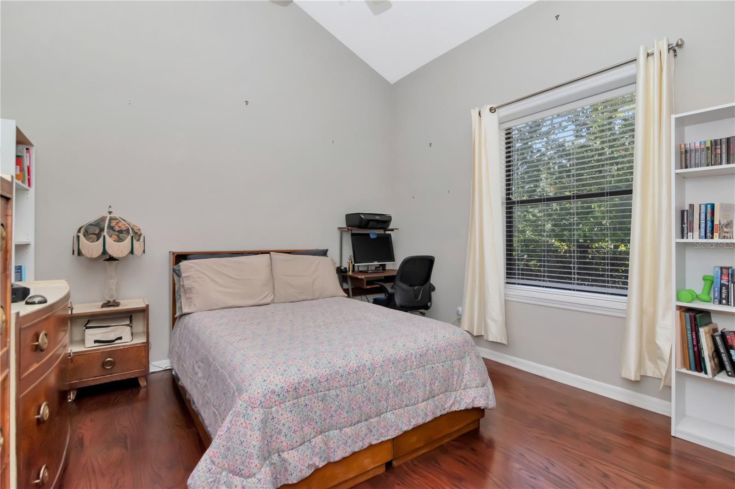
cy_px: 244
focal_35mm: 16
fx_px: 337
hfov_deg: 95.0
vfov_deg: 72.0
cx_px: 368
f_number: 9
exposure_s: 1/200
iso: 1000
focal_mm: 11
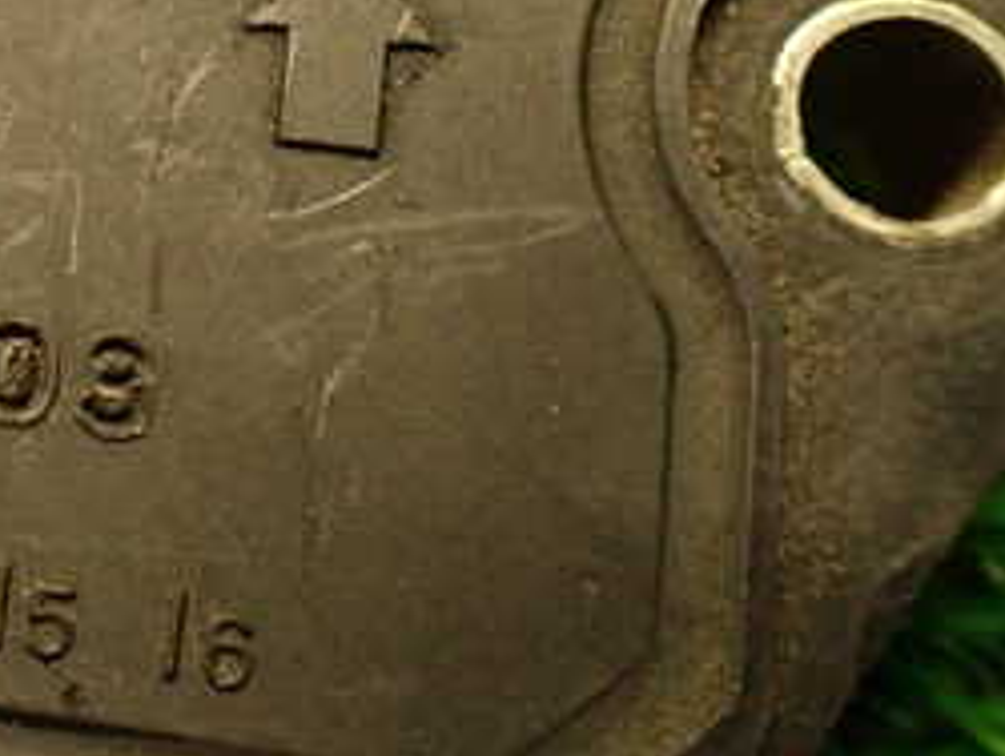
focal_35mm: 72
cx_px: -197
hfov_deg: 24.5
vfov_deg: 20.1
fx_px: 2092
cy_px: 88
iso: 640
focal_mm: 5.4
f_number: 2.3
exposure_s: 1/30
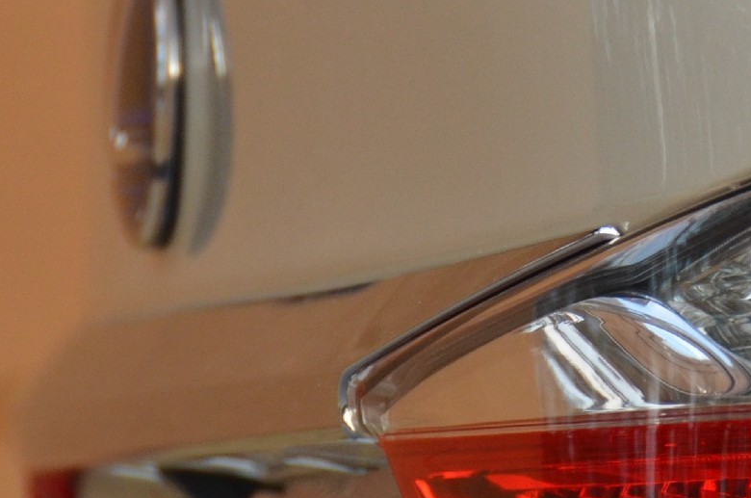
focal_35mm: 961
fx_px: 20010
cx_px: 617
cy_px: -190
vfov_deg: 1.4
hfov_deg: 2.1
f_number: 5.6
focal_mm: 200
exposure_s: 1/500
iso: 900
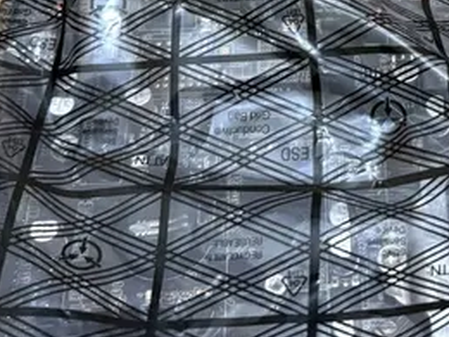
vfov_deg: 21.4
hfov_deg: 28.9
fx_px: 830
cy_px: -60
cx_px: 416
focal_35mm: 64
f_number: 1.6
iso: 500
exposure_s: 1/39
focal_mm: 5.96
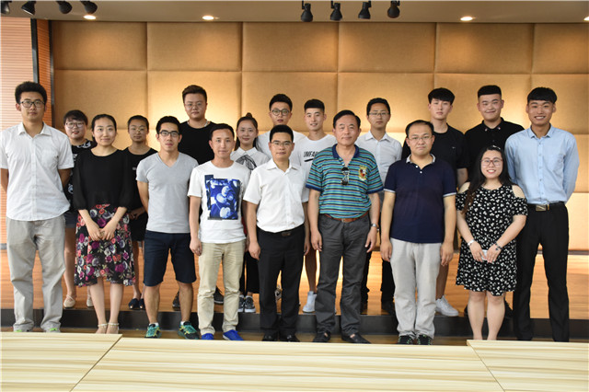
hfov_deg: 55.1
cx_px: 294
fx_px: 564
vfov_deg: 38.3
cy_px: 196
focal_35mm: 34
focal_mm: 23
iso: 1250
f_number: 5
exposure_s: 1/100
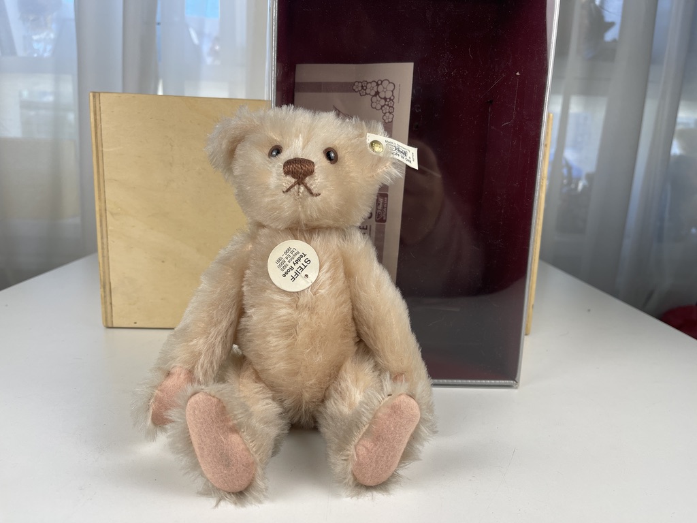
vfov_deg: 54.9
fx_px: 503
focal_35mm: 25
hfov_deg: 69.4
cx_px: 348
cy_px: 262
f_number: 1.6
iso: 32
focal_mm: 5.1
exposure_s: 1/154
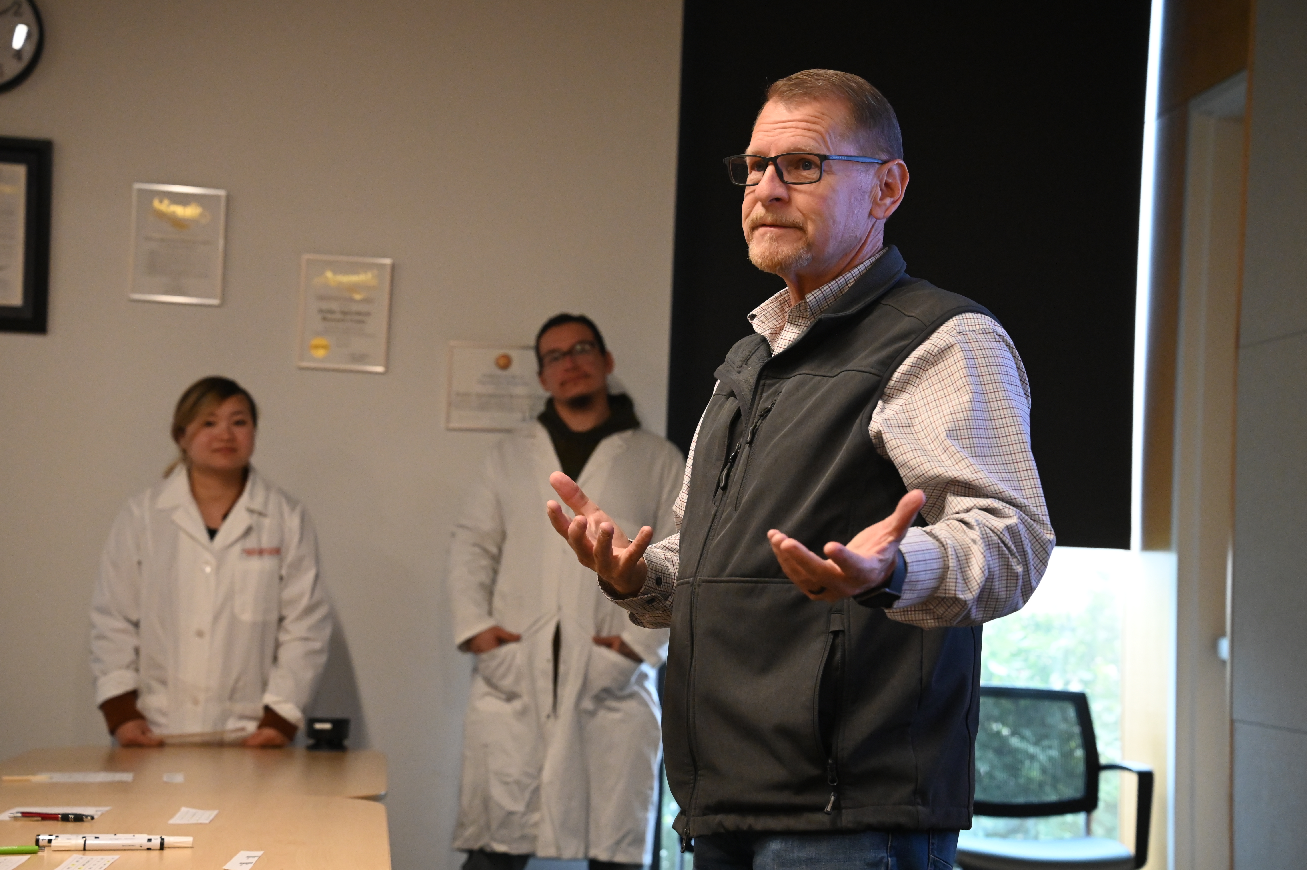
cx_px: 643
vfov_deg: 18.9
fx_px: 2612
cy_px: 438
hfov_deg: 28.1
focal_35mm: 72
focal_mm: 70
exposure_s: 1/250
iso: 6400
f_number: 5
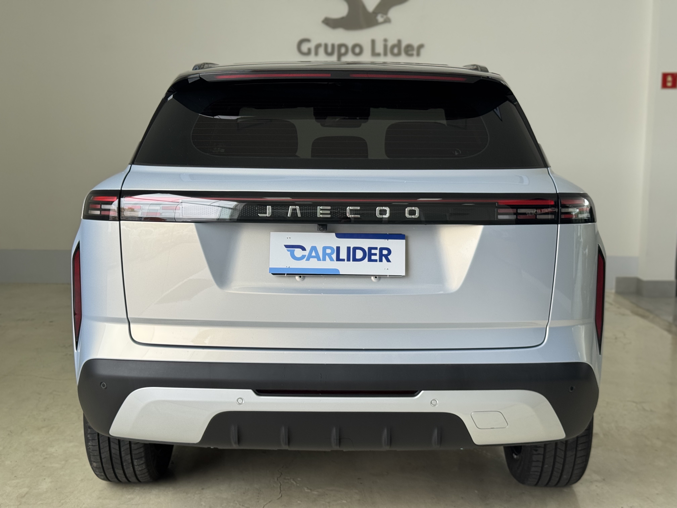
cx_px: 338
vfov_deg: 30.3
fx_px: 939
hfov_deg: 39.7
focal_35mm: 48
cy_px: 254
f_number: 1.78
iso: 64
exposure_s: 1/664
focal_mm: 6.76
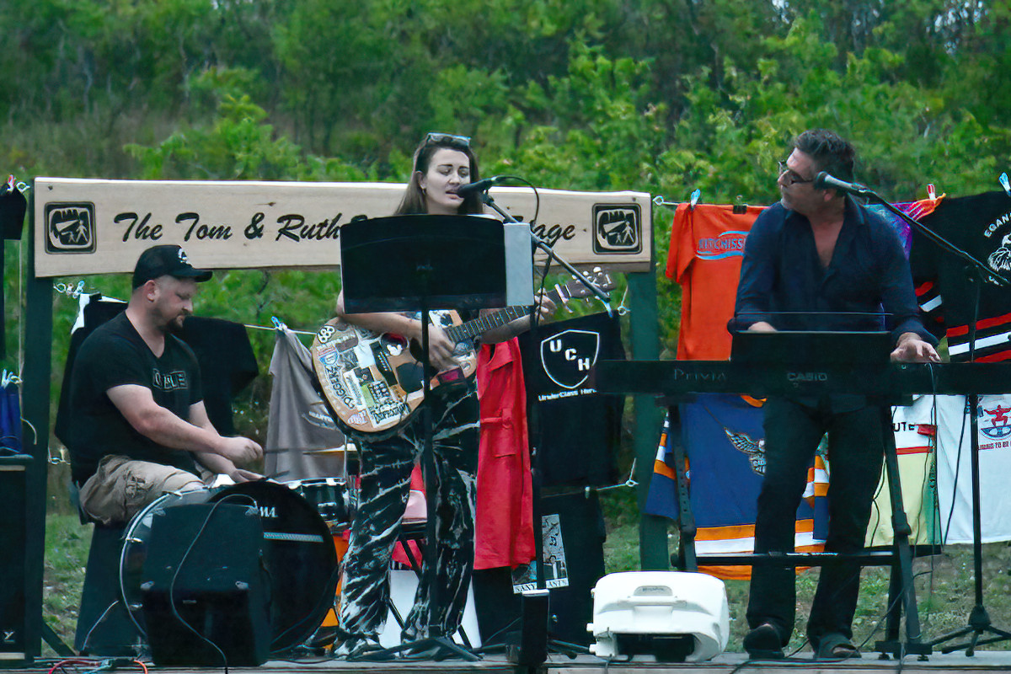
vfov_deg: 12.2
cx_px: 506
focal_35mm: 112
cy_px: 337
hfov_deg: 18.3
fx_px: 3145
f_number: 5.6
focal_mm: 112
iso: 12800
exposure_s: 1/60
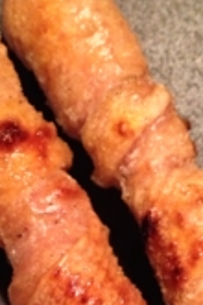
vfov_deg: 22.6
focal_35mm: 88
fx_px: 744
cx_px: 105
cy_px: 266
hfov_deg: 15.5
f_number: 2.4
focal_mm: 4.28
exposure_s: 1/15
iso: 800
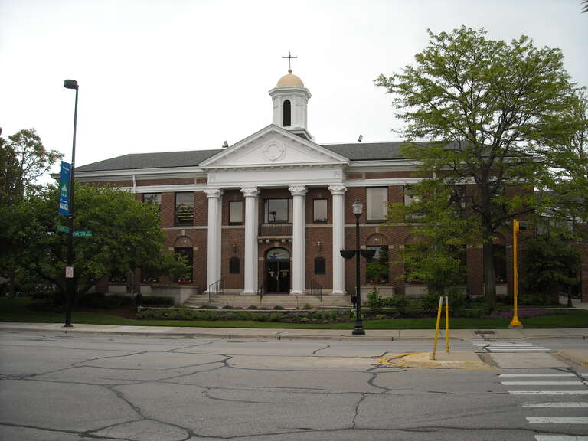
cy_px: 220
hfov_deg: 52.6
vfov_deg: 40.7
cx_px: 294
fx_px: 595
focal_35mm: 35
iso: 64
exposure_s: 1/323
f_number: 2.8
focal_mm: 5.7
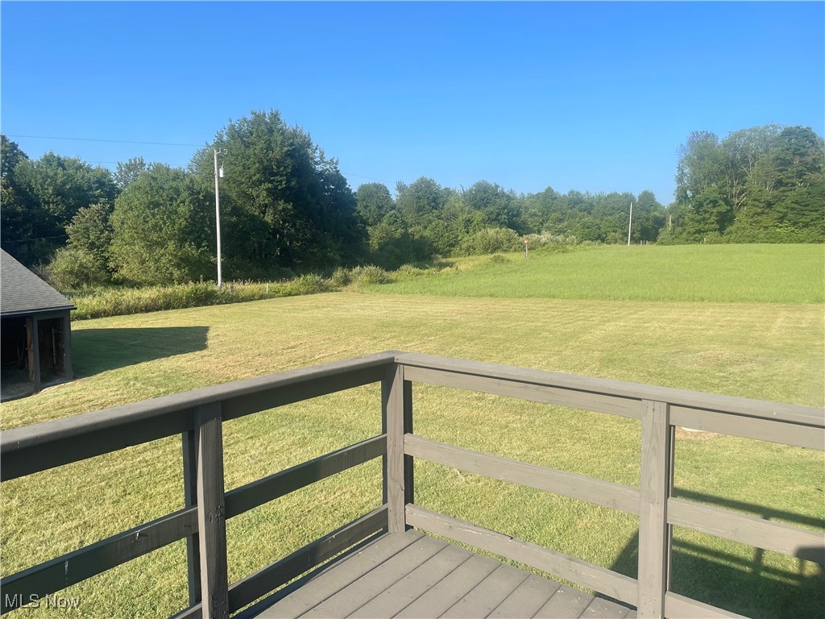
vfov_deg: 53.1
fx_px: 620
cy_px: 310
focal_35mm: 26
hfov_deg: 67.3
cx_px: 412
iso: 32
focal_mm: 4.2
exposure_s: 1/2304
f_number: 1.6
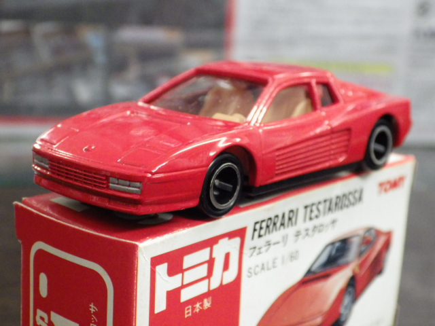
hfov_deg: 27.4
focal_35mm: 71
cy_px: 163
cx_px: 218
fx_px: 892
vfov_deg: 20.7
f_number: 4.2
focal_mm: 12.8
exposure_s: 1/25
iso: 1000
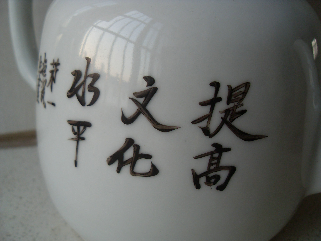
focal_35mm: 35
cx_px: 160
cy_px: 120
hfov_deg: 52.6
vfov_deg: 40.7
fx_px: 325
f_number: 2.8
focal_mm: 6.3
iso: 100
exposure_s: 1/60
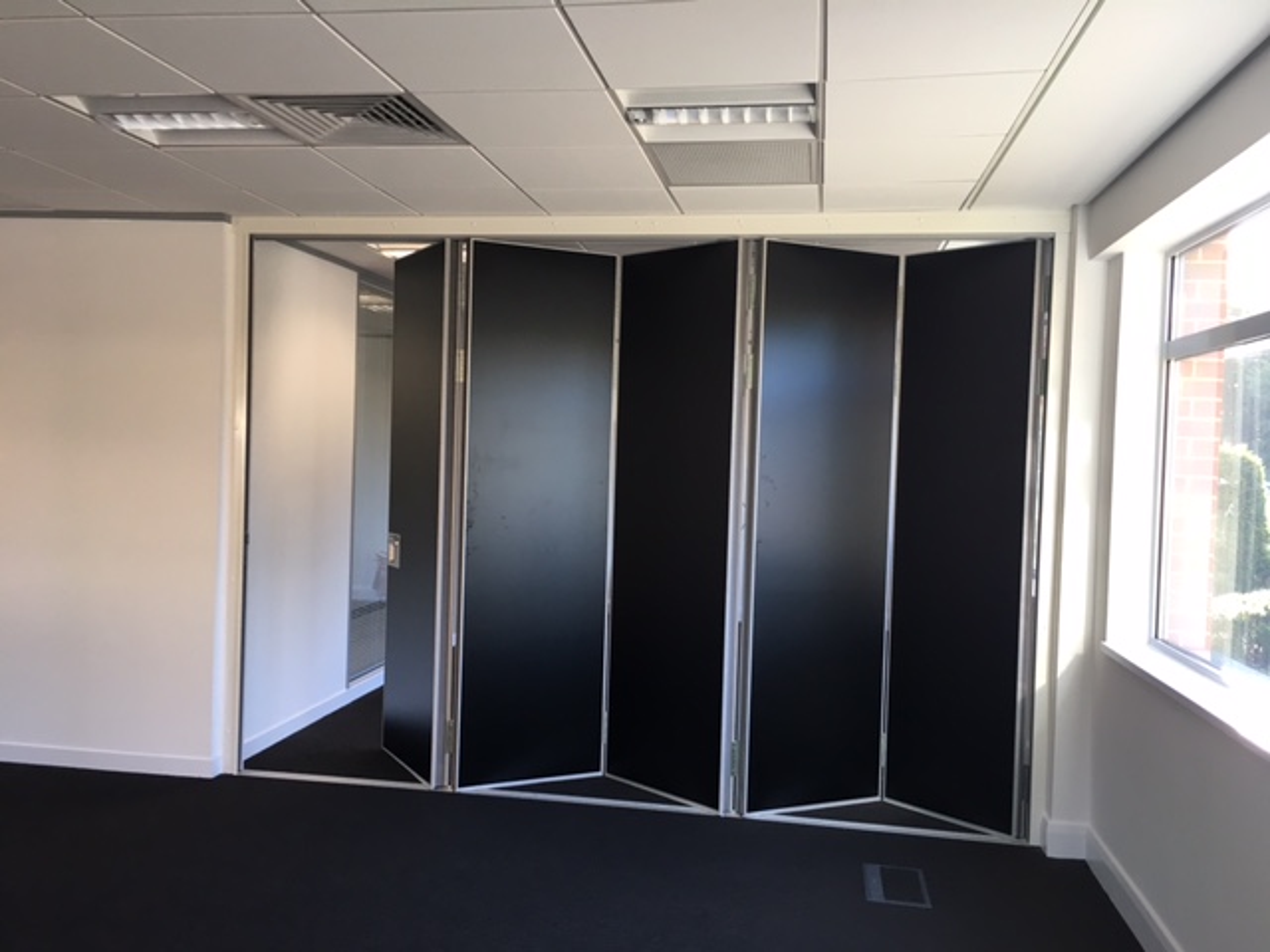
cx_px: 635
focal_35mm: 29
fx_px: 1064
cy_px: 476
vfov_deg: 48.2
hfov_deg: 61.7
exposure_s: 1/33
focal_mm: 4.15
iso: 25
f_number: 2.2
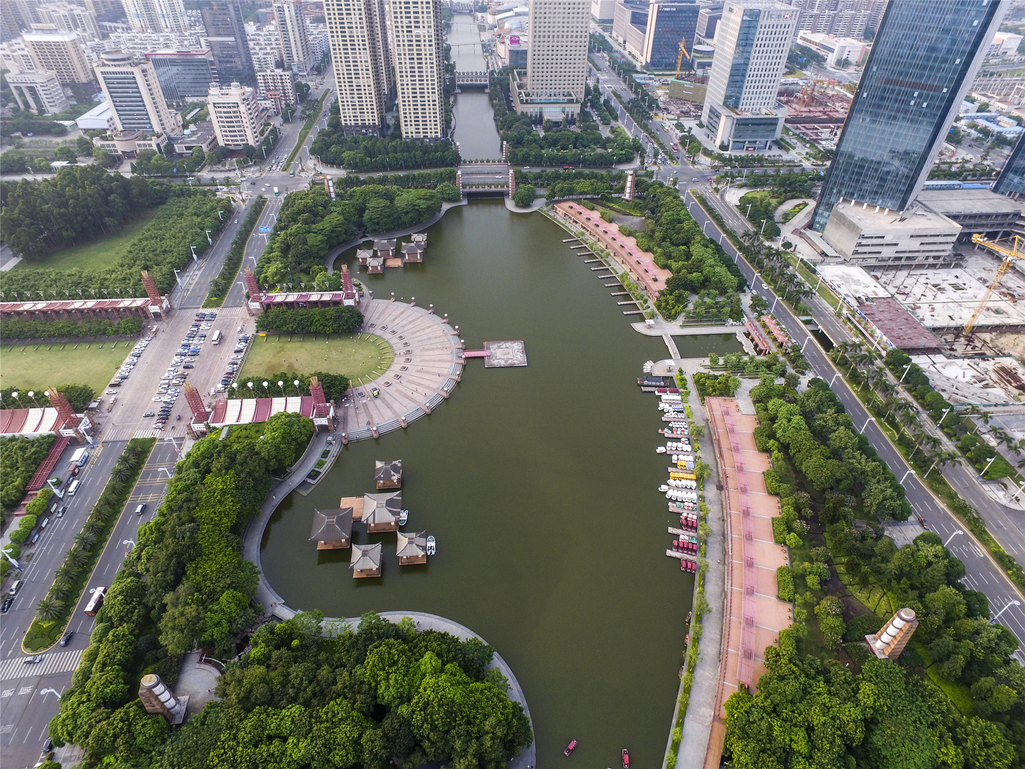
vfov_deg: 66.0
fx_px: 592
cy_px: 384
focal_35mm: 20
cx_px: 512
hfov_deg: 81.7
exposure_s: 1/120
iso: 192
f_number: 2.8
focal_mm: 3.61
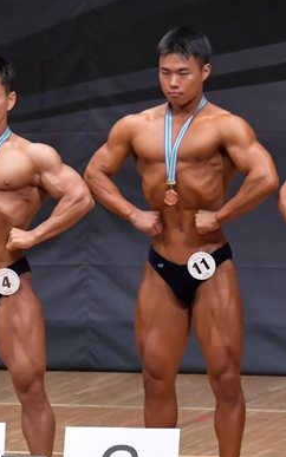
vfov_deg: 4.0
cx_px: -115
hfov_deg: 2.5
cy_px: 263
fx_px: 6483
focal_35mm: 520
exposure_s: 1/400
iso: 6400
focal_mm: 170
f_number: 5.6
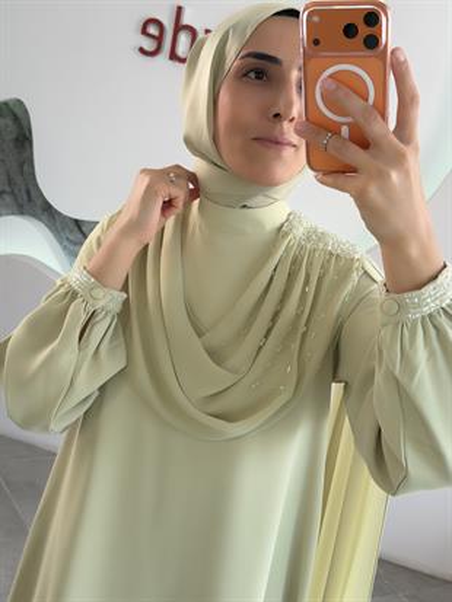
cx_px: 226
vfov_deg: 39.6
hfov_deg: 30.3
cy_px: 301
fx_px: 835
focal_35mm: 48
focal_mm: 6.76
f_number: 1.78
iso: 50
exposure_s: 1/152
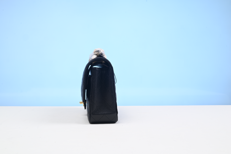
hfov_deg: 48.4
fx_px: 257
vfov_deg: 33.4
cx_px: 116
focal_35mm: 40
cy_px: 77
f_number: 16
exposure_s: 1/2
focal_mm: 40
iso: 100
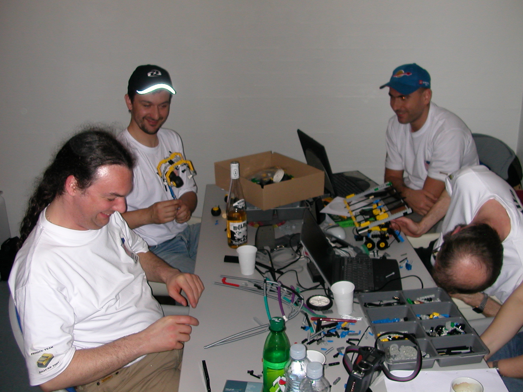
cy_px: 196
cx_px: 262
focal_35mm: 37
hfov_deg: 50.1
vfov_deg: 38.7
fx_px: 559
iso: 100
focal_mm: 5.6
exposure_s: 1/59.9
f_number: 2.7
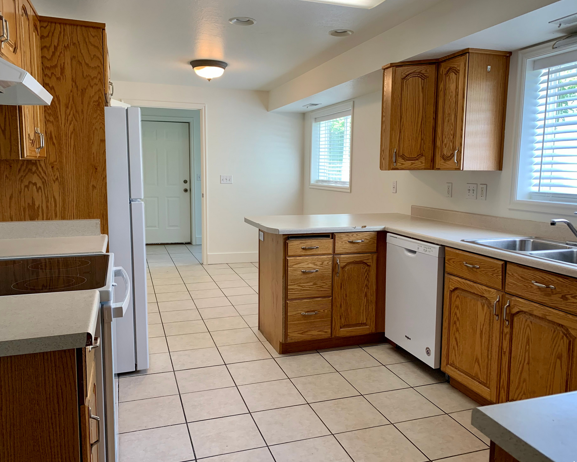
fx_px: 478
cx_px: 292
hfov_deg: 62.2
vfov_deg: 51.5
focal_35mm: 28
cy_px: 230
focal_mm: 4.25
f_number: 1.8
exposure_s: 1/120
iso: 80
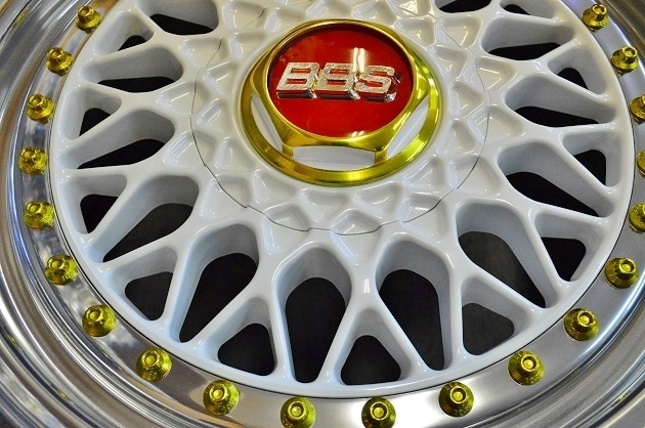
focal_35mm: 39
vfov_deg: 34.1
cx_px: 322
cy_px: 214
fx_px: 698
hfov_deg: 49.6
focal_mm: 26
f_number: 7.1
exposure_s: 1/200
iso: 3200
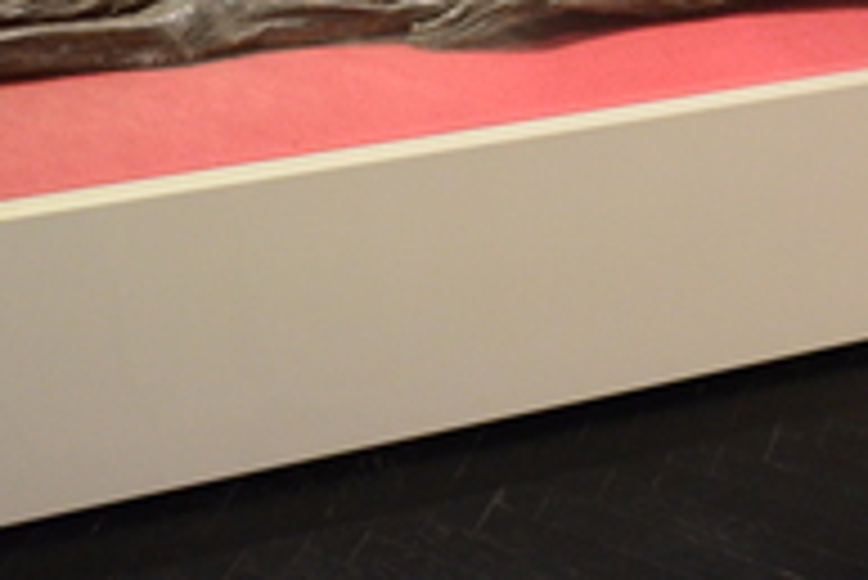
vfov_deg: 17.6
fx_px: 1810
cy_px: -52
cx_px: 499
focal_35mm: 75
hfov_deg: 26.9
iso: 4000
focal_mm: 22
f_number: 3.5
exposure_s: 1/3
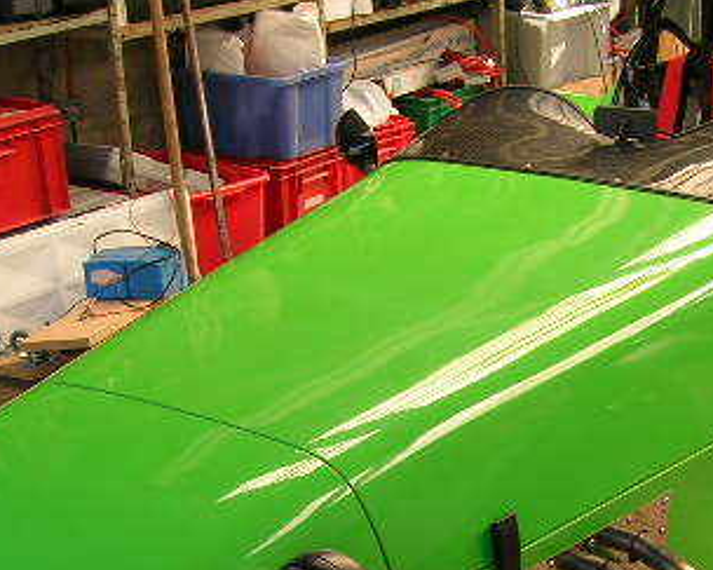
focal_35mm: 72
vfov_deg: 21.0
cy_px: 443
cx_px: 537
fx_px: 1519
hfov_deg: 26.1
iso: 50
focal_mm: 5.8
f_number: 4.9
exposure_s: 1/34.6
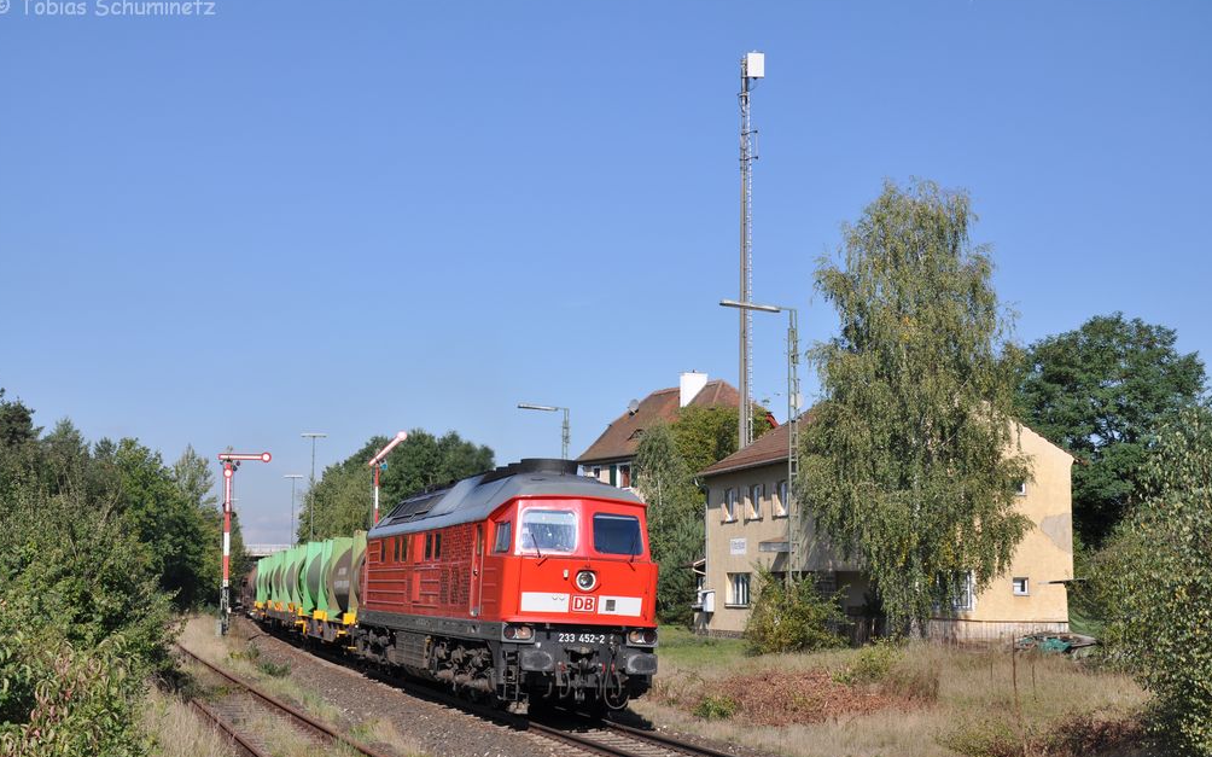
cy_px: 392
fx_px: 1800
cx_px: 600
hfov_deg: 37.2
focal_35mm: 55
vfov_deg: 23.7
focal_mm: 35
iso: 200
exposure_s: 1/500
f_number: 9
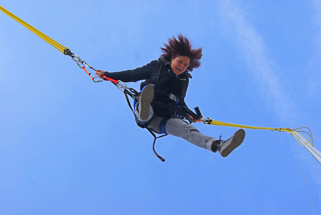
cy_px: 108
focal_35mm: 52
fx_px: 469
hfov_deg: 37.8
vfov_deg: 25.8
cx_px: 160
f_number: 8
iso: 100
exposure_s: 1/160
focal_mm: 35
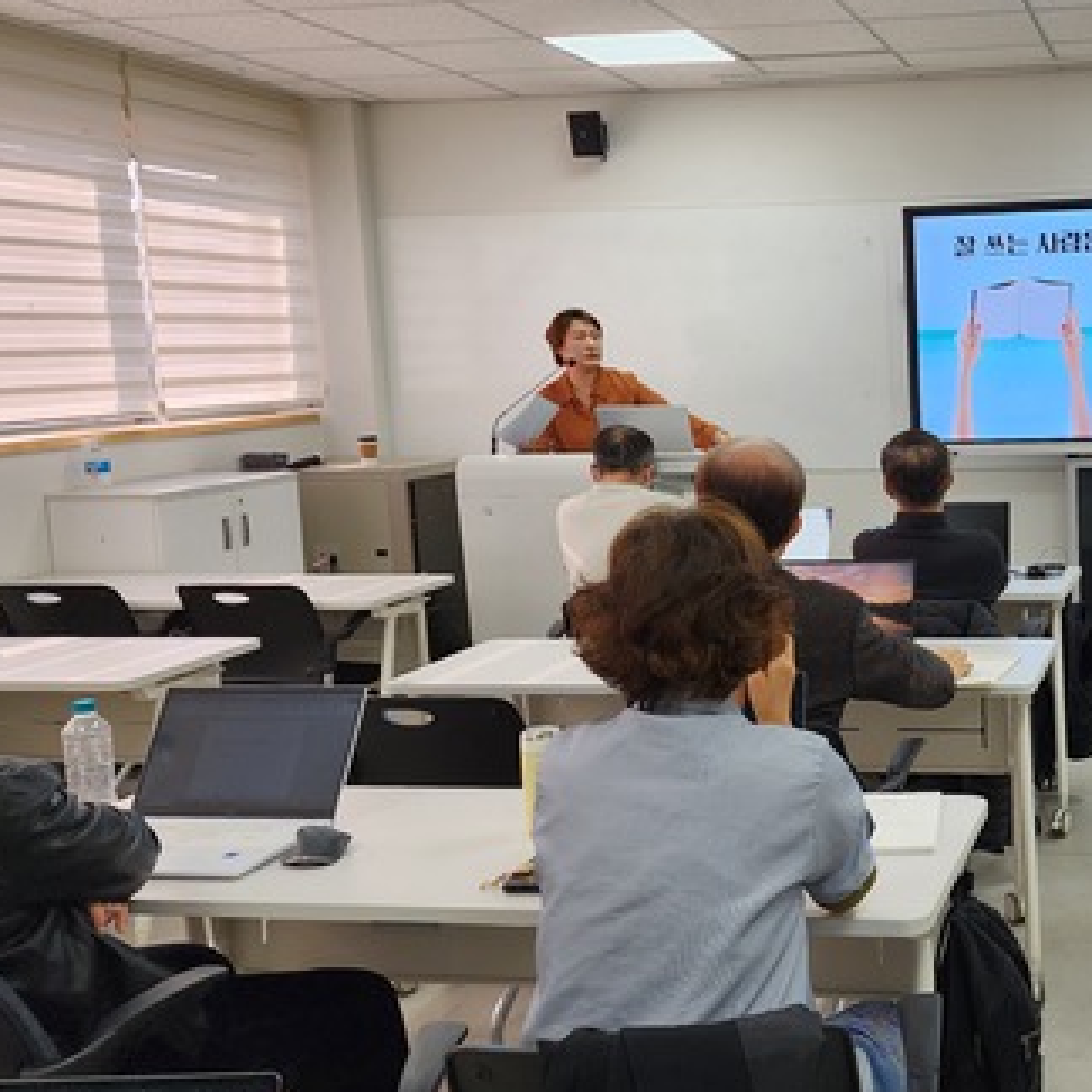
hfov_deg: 37.2
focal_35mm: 42
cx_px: 1001
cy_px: 499
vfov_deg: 40.0
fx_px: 1499
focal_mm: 6.4
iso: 80
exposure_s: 1/180
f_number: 1.8
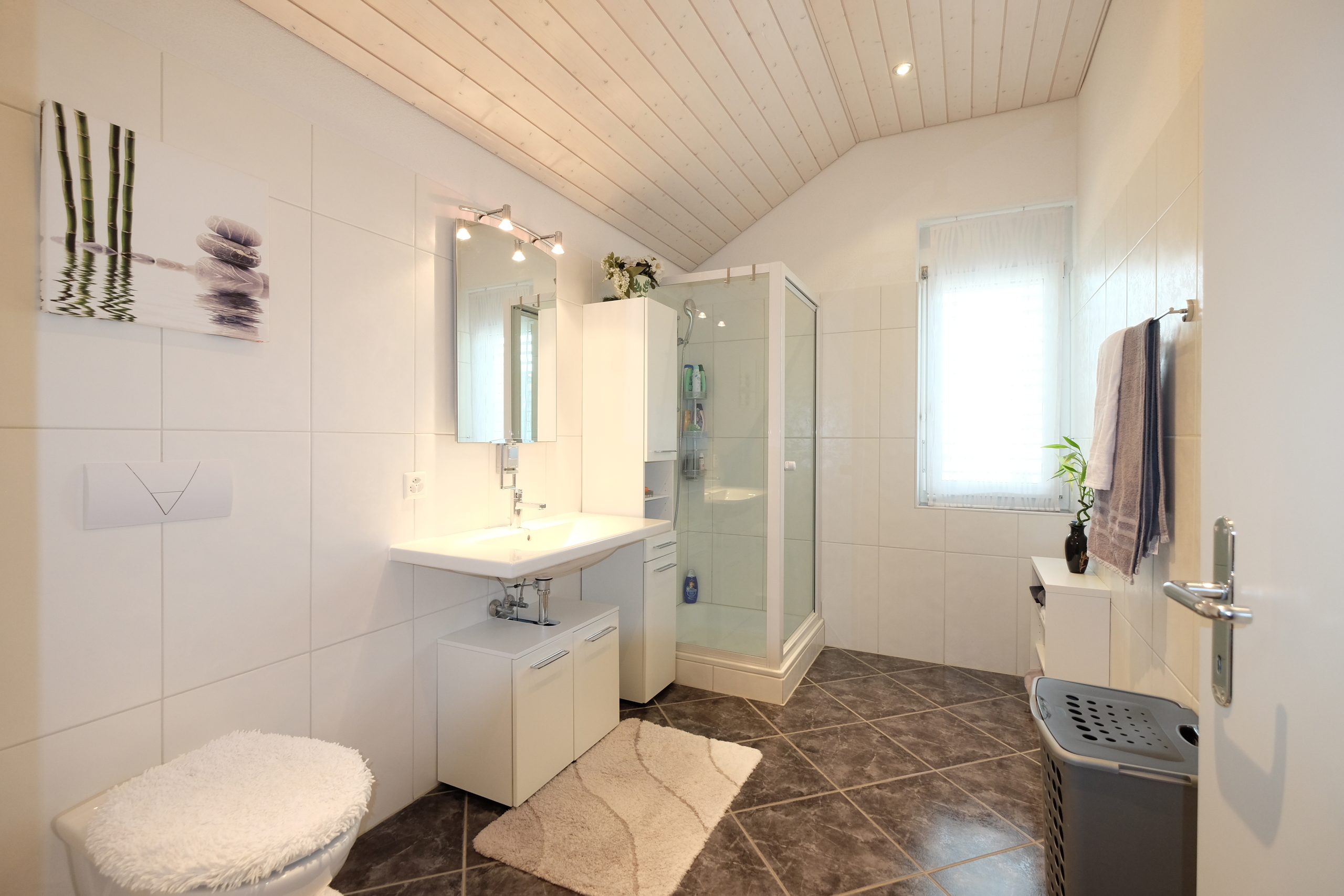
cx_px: 672
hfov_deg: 100.4
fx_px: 560
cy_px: 448
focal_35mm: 15
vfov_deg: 77.3
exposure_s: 1/42
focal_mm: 10
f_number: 4
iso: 800
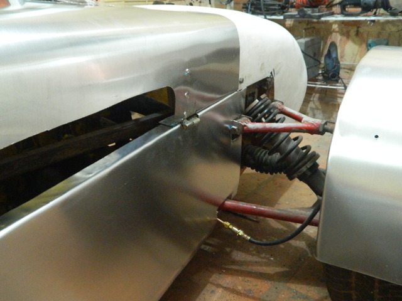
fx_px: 406
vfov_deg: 40.7
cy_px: 150
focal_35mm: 35
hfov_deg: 52.6
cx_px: 201
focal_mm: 6.2
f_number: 3.3
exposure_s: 1/6
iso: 800
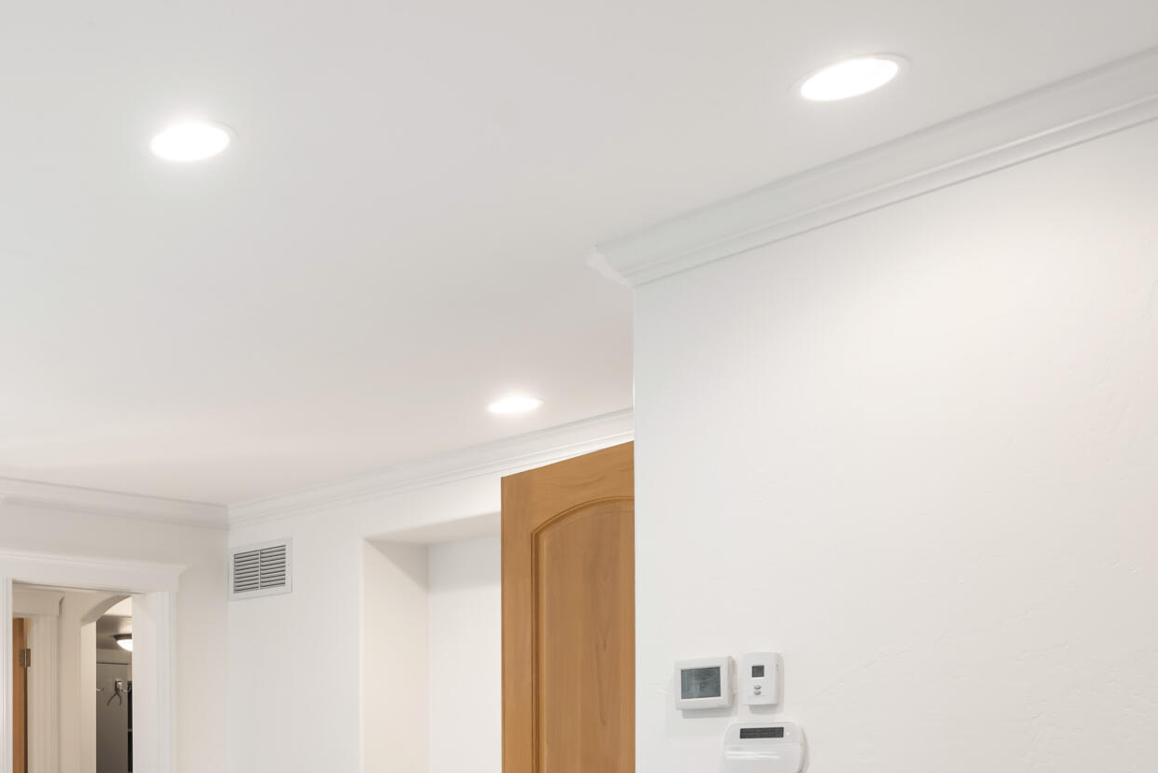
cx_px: -87
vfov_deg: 27.3
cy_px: 802
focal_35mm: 46
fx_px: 1480
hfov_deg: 36.7
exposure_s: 1/8
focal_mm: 19
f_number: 7.1
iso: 320
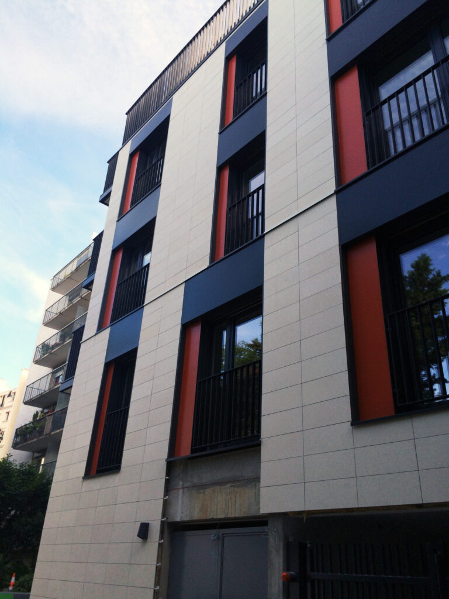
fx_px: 502
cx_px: 224
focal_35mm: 29
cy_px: 300
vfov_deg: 61.7
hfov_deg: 48.2
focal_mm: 4.15
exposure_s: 1/500
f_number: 2.2
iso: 32
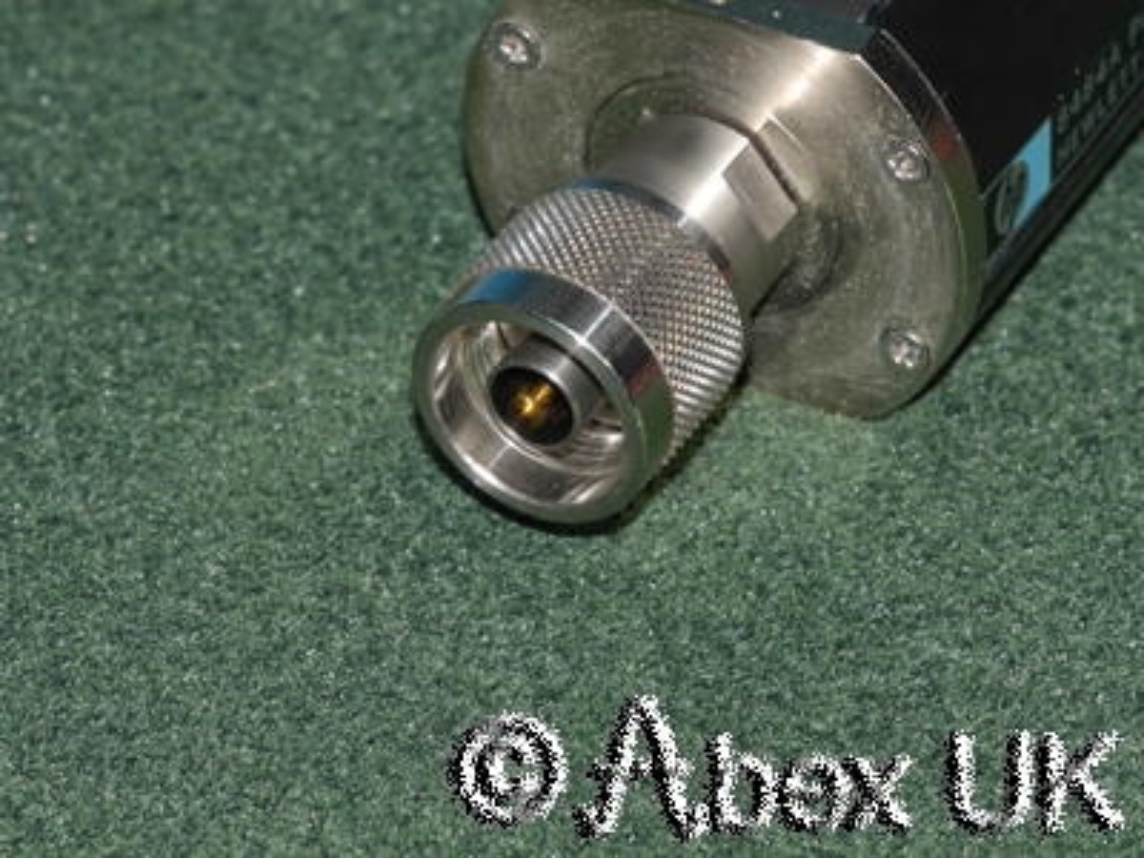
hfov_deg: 7.1
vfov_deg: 5.3
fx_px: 9254
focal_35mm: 280
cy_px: 429
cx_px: 572
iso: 400
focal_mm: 140
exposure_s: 1/30
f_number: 14
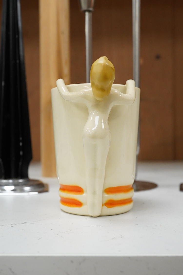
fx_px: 343
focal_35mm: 45
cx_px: 92
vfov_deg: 43.6
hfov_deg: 29.9
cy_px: 138
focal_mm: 30
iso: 3200
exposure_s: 1/200
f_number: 11
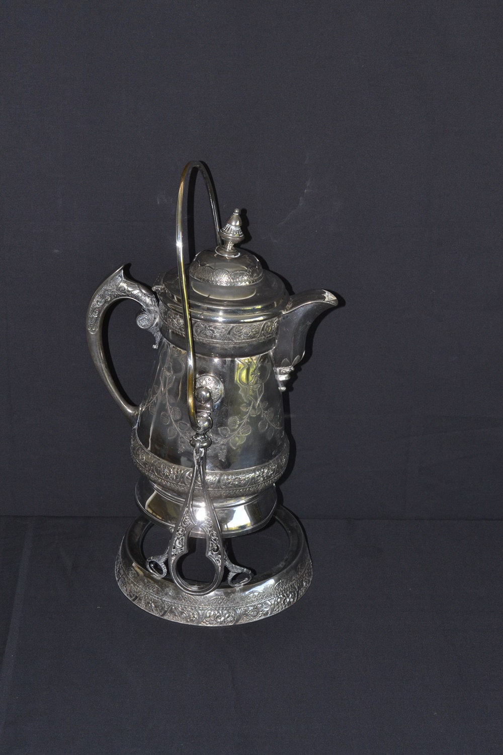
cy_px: 378
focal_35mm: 60
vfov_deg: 33.4
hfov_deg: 22.6
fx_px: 1257
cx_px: 252
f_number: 8
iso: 280
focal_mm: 40
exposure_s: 1/60
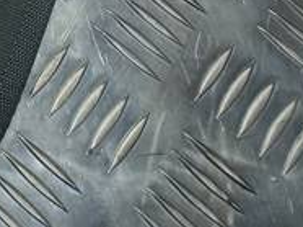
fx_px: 1206
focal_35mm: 138
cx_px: -407
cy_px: -322
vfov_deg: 9.5
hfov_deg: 11.8
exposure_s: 1/100
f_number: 1.8
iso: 25
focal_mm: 4.6
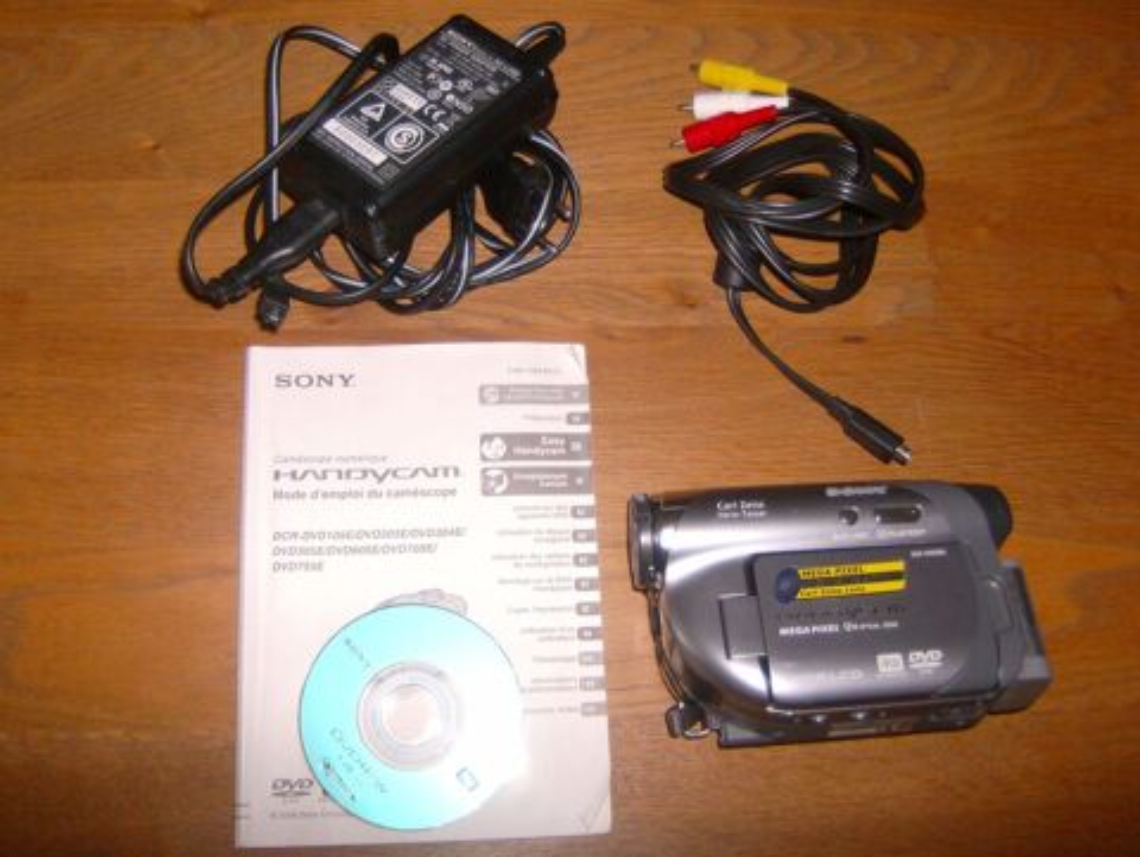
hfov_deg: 51.3
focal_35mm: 36
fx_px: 1187
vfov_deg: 39.7
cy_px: 428
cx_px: 570
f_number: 2.8
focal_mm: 6
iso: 200
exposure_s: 1/60
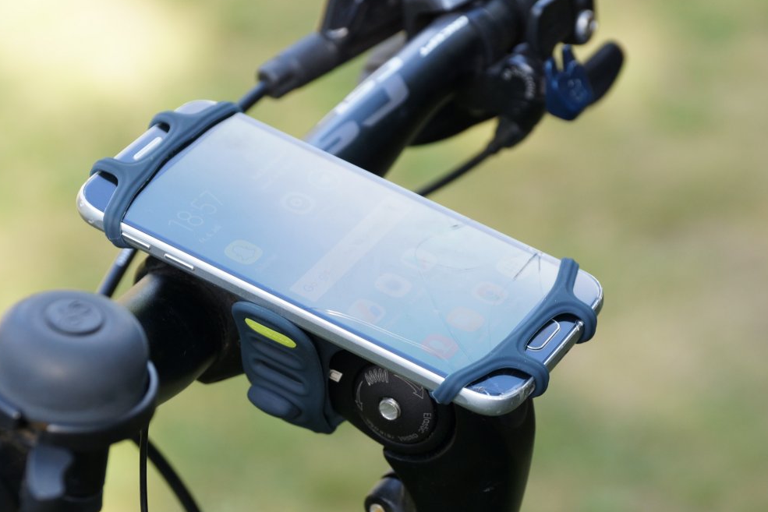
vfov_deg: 10.0
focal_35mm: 137
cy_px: 254
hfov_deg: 15.0
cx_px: 383
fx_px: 2923
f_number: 5.6
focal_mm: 90
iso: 400
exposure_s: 1/125
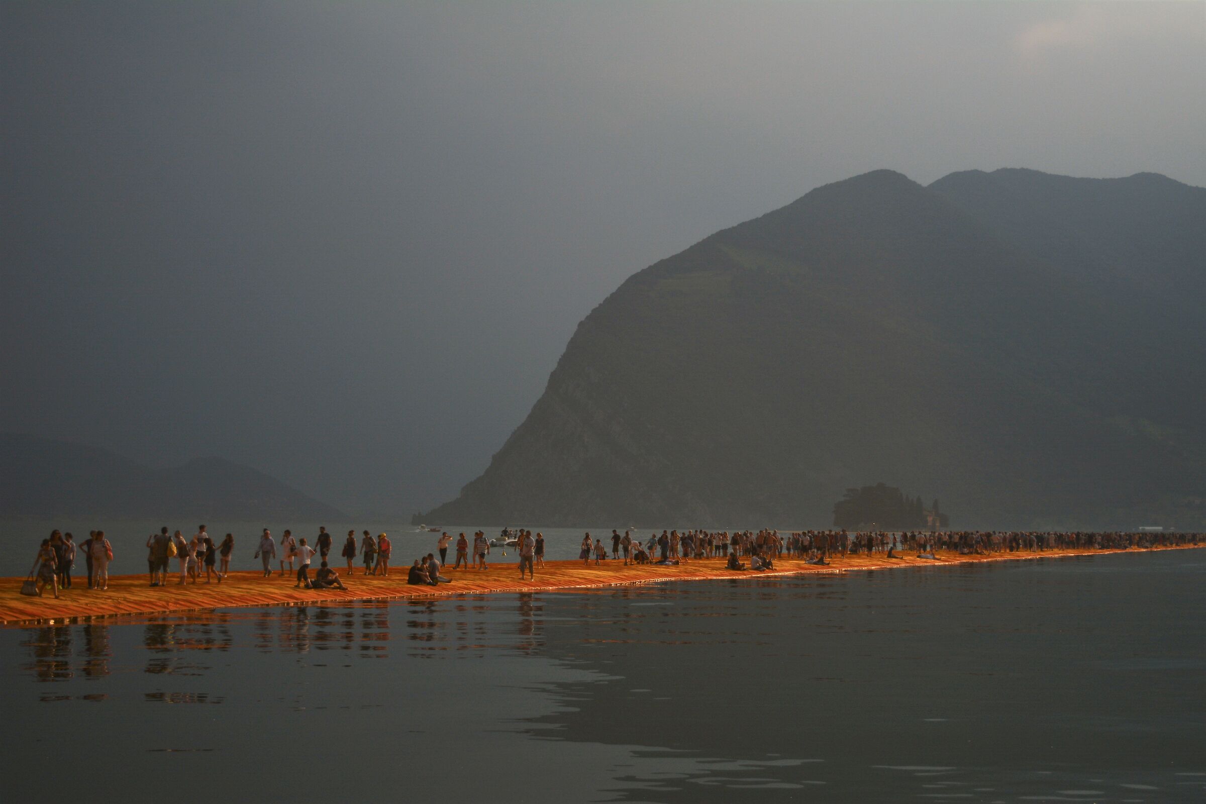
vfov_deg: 23.8
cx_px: 603
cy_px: 402
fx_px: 1909
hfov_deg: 35.1
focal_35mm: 57
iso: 100
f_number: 4.8
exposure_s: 1/4000
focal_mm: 38
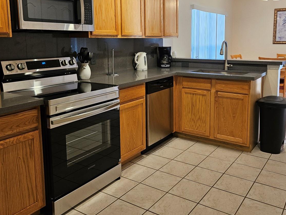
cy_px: 78
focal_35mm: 33
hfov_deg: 55.1
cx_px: 164
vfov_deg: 42.5
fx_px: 273
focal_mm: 5.4
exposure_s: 1/120
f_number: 1.8
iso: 125
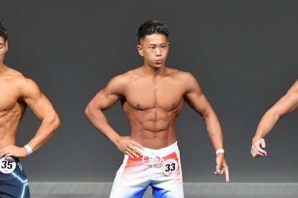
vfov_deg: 2.3
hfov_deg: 3.4
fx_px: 5027
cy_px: 152
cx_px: 154
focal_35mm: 608
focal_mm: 210
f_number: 5.6
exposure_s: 1/400
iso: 4000
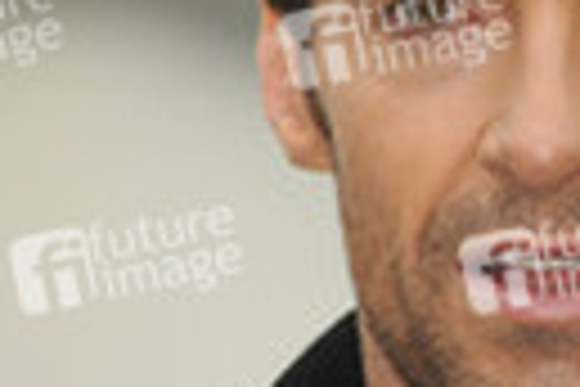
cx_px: 456
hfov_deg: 2.0
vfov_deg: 1.3
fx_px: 16883
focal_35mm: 1048
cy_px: 148
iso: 400
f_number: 6.3
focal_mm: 300
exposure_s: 1/400
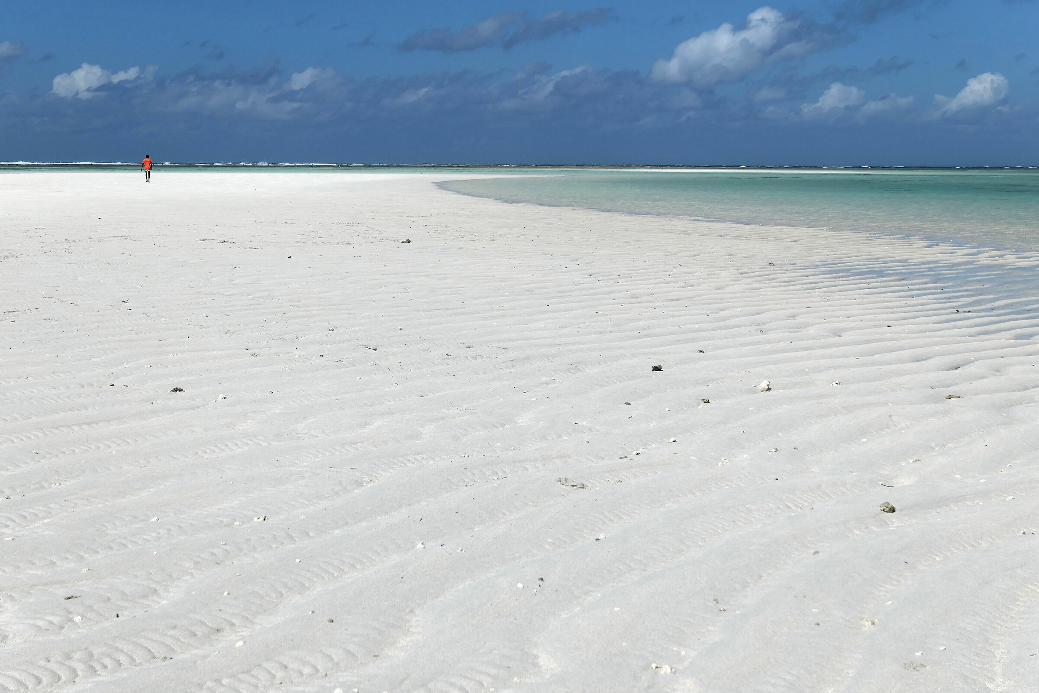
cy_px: 346
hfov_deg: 34.5
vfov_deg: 23.4
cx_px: 520
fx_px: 1674
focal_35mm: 58
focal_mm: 21.3
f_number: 7.1
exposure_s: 1/1600
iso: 125
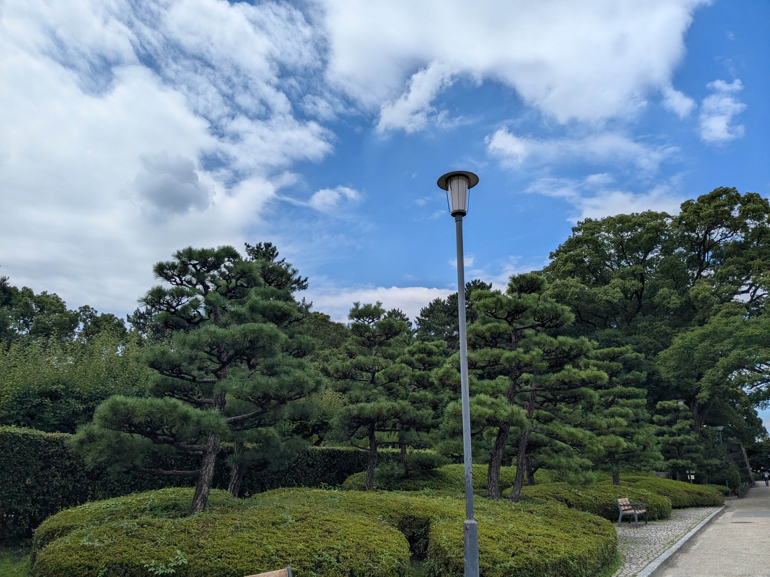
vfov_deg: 51.4
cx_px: 385
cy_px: 288
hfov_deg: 65.3
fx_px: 601
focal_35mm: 27
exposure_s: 1/5848
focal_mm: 4.38
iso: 63
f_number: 1.73
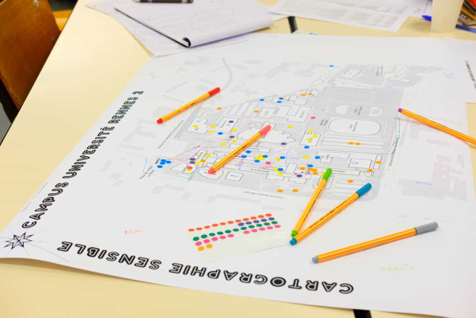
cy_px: 159
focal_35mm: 53
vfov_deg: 25.6
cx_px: 238
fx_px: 701
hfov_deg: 37.5
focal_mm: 35
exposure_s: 1/20
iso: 200
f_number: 5
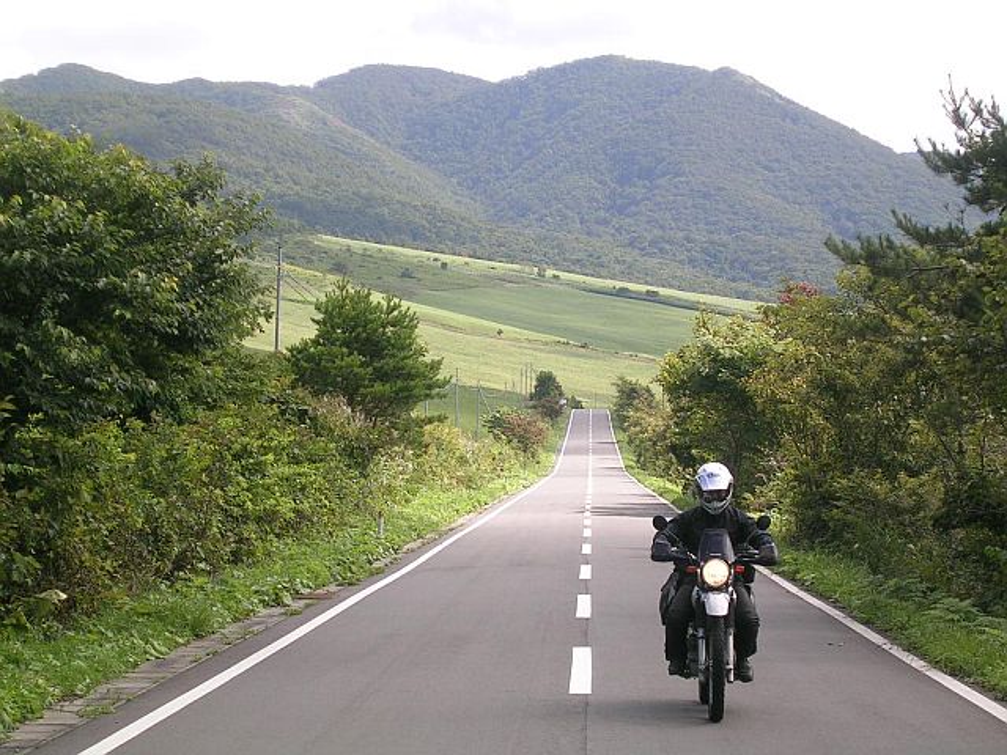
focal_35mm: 102
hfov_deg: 19.3
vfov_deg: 14.5
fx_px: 2967
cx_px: 504
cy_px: 378
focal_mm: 15.5
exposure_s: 1/206
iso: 50
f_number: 4.8
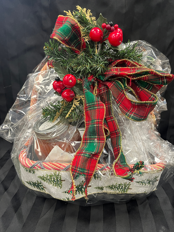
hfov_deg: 53.1
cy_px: 116
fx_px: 174
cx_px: 87
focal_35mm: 26
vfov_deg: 67.3
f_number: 1.6
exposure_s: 1/60
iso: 125
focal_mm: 5.1
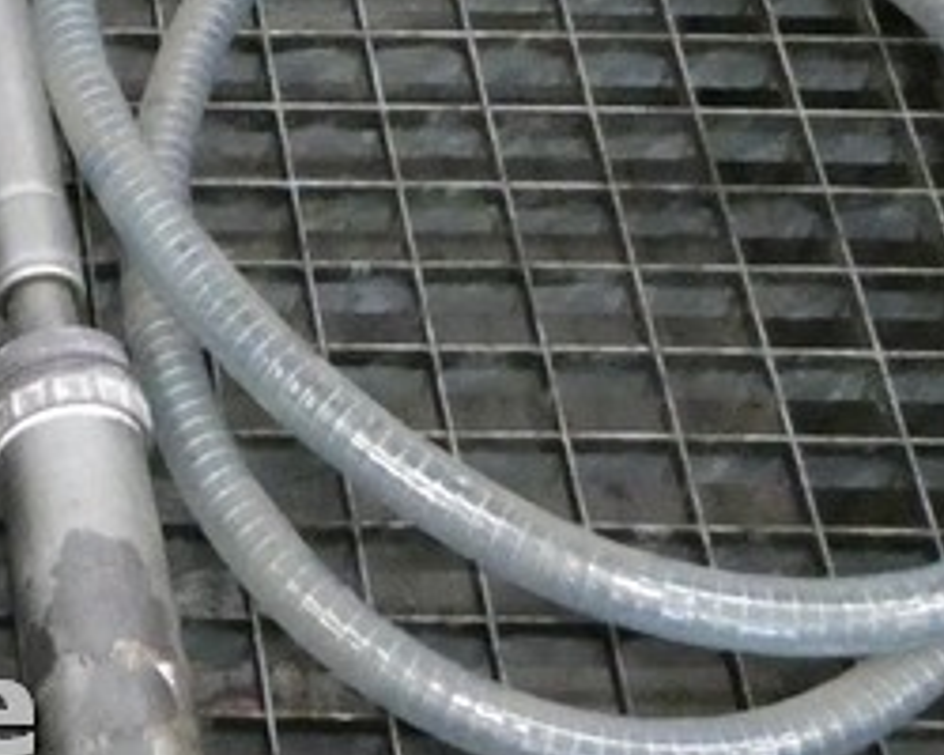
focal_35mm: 102
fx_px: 2850
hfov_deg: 16.6
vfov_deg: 14.9
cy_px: 710
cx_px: -582
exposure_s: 1/40
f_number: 3.3
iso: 1600
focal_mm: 4.3
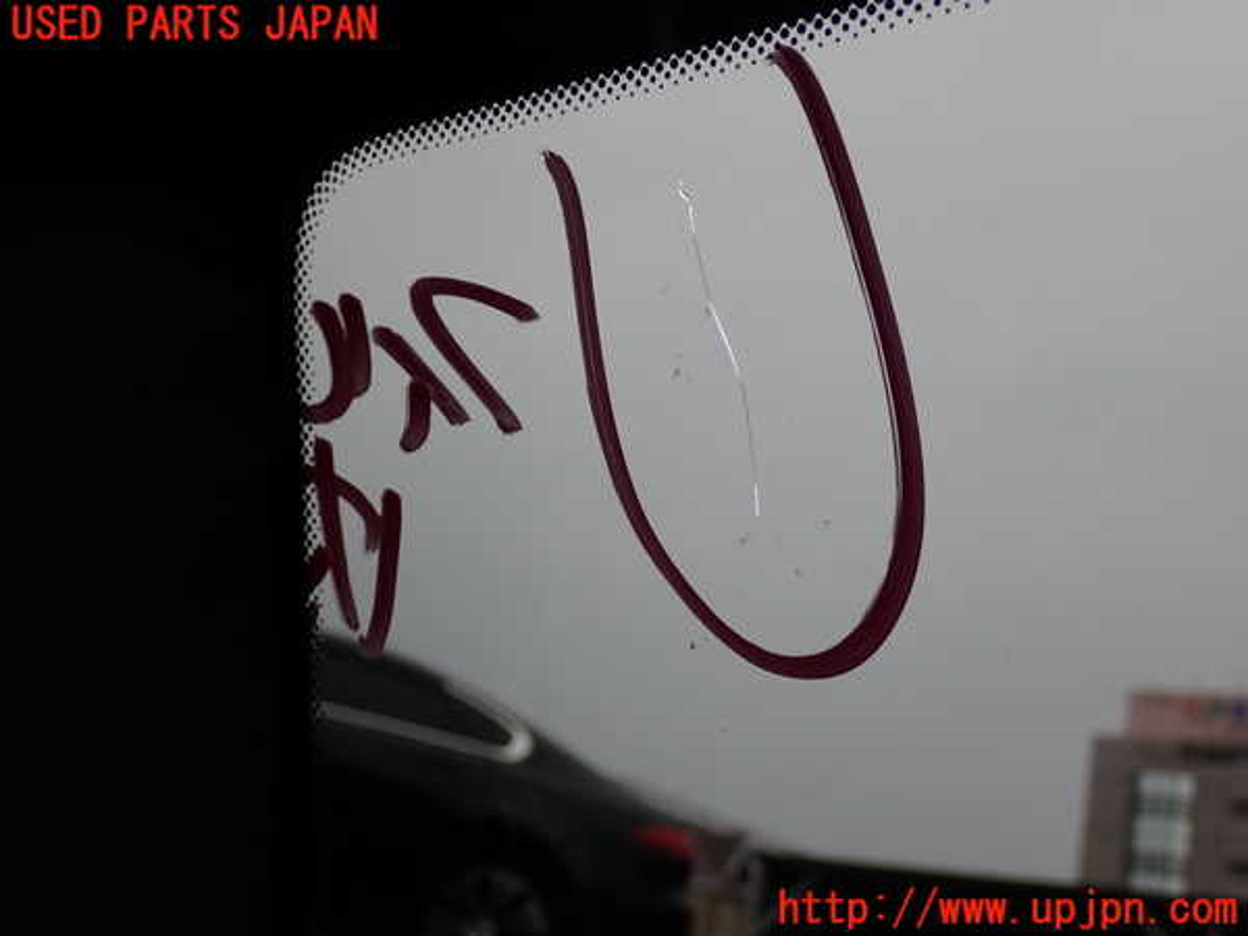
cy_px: 468
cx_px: 624
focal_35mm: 47
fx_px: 1694
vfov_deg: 30.9
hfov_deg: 40.4
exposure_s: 1/160
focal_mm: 8.4
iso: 100
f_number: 3.1
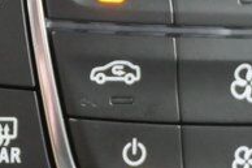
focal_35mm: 198
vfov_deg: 6.9
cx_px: 164
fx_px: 1385
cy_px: 103
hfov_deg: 10.4
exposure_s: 1/60
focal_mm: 18
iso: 2000
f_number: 4.2
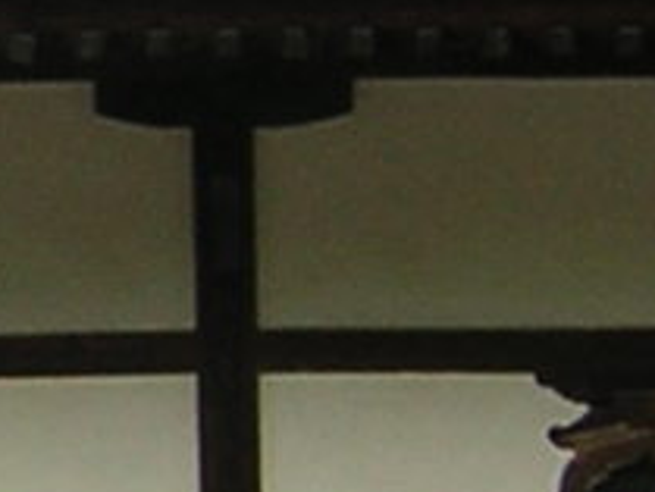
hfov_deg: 7.0
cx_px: -420
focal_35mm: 276
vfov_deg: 5.4
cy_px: 88
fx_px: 5225
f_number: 5.2
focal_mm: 4.7
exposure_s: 1/171
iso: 100
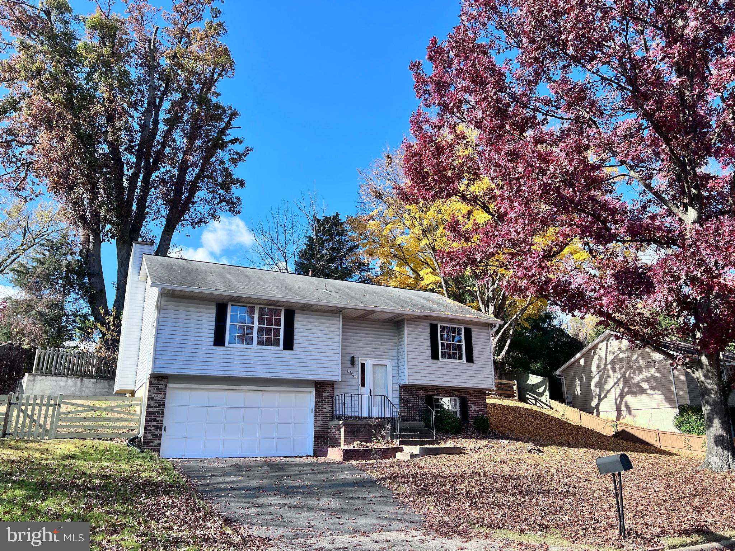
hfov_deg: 67.3
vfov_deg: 53.1
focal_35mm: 26
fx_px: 552
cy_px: 276
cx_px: 368
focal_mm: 5.7
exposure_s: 1/1838
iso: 50
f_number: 1.5
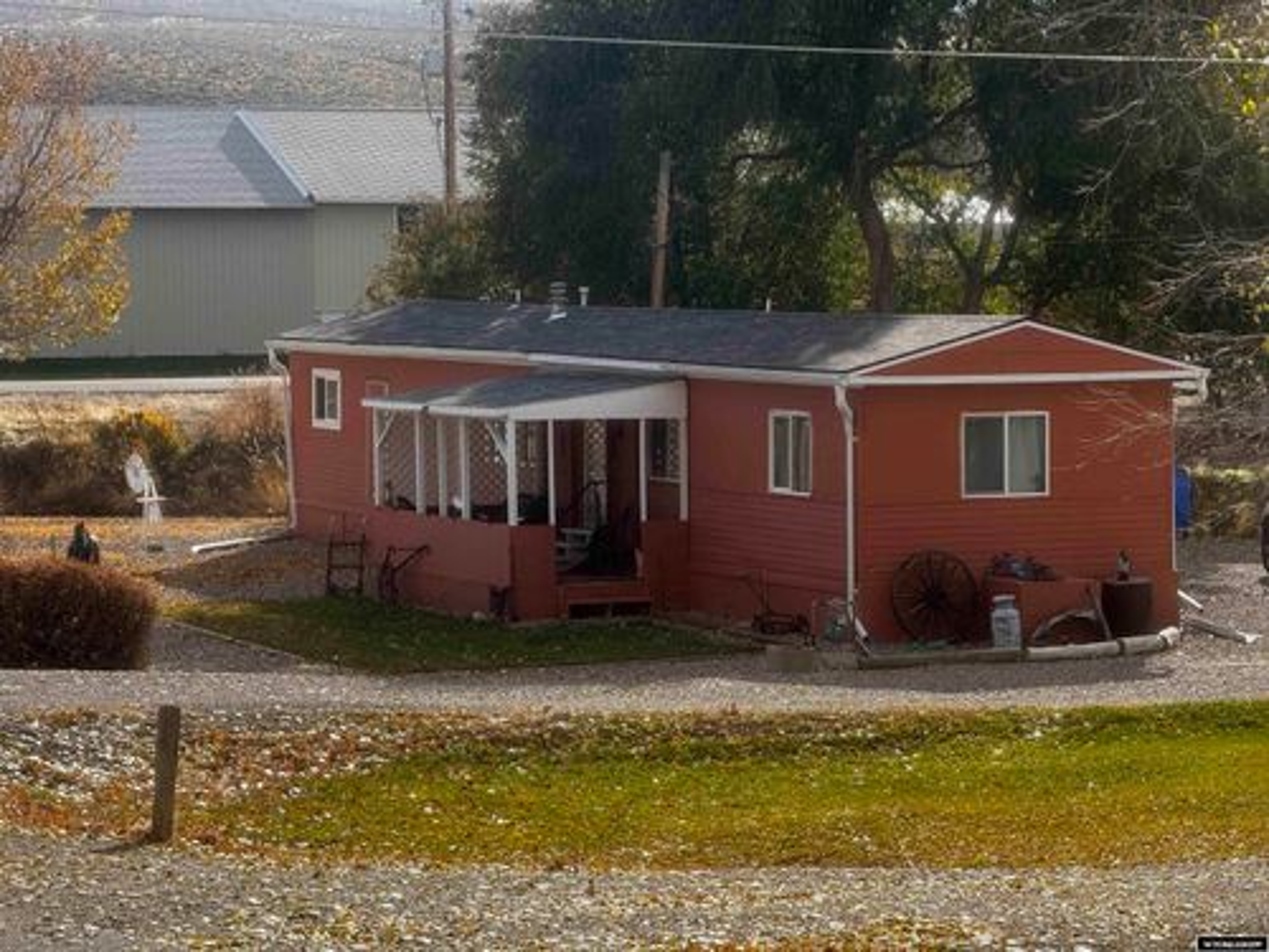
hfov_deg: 16.4
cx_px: 634
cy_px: 476
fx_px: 4399
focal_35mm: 120
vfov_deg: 12.3
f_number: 2.8
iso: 50
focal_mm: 15.66
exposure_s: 1/1048
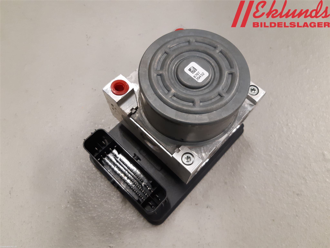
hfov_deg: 67.3
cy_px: 124
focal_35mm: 26
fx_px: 248
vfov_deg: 53.1
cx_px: 165
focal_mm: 3.93
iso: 200
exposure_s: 1/50
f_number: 1.7
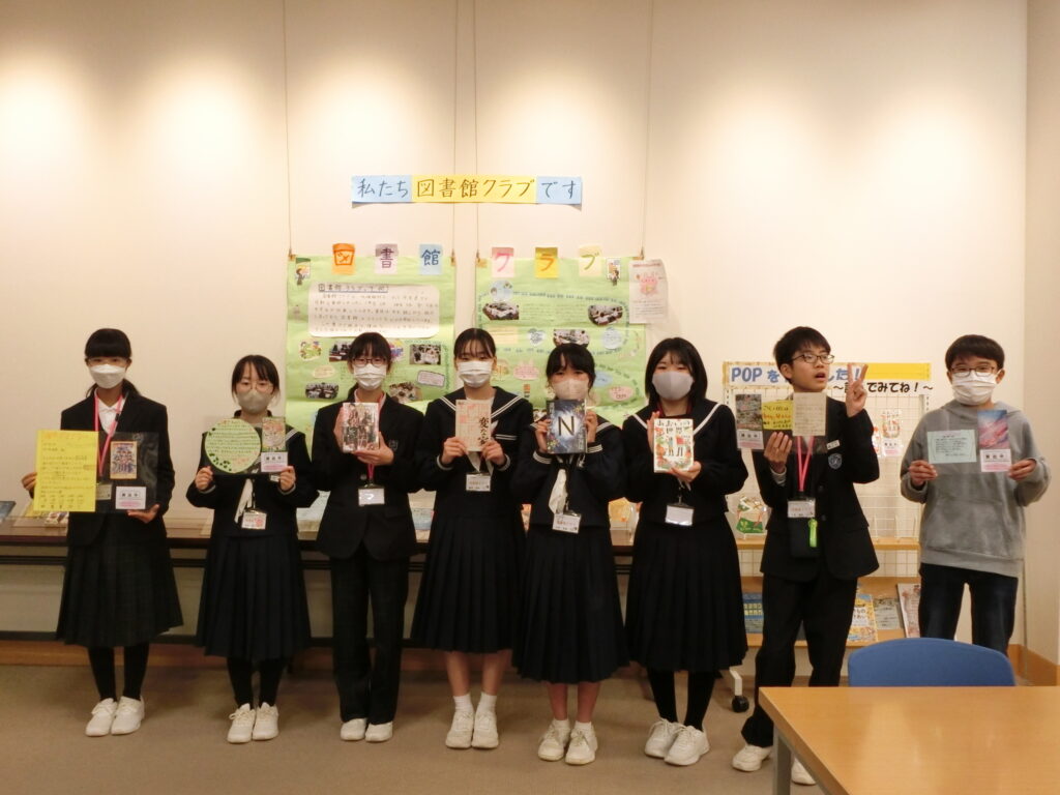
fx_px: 1041
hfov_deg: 54.0
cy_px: 398
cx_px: 530
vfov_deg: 41.8
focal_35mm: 34
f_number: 3.9
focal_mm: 6
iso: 400
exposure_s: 1/60
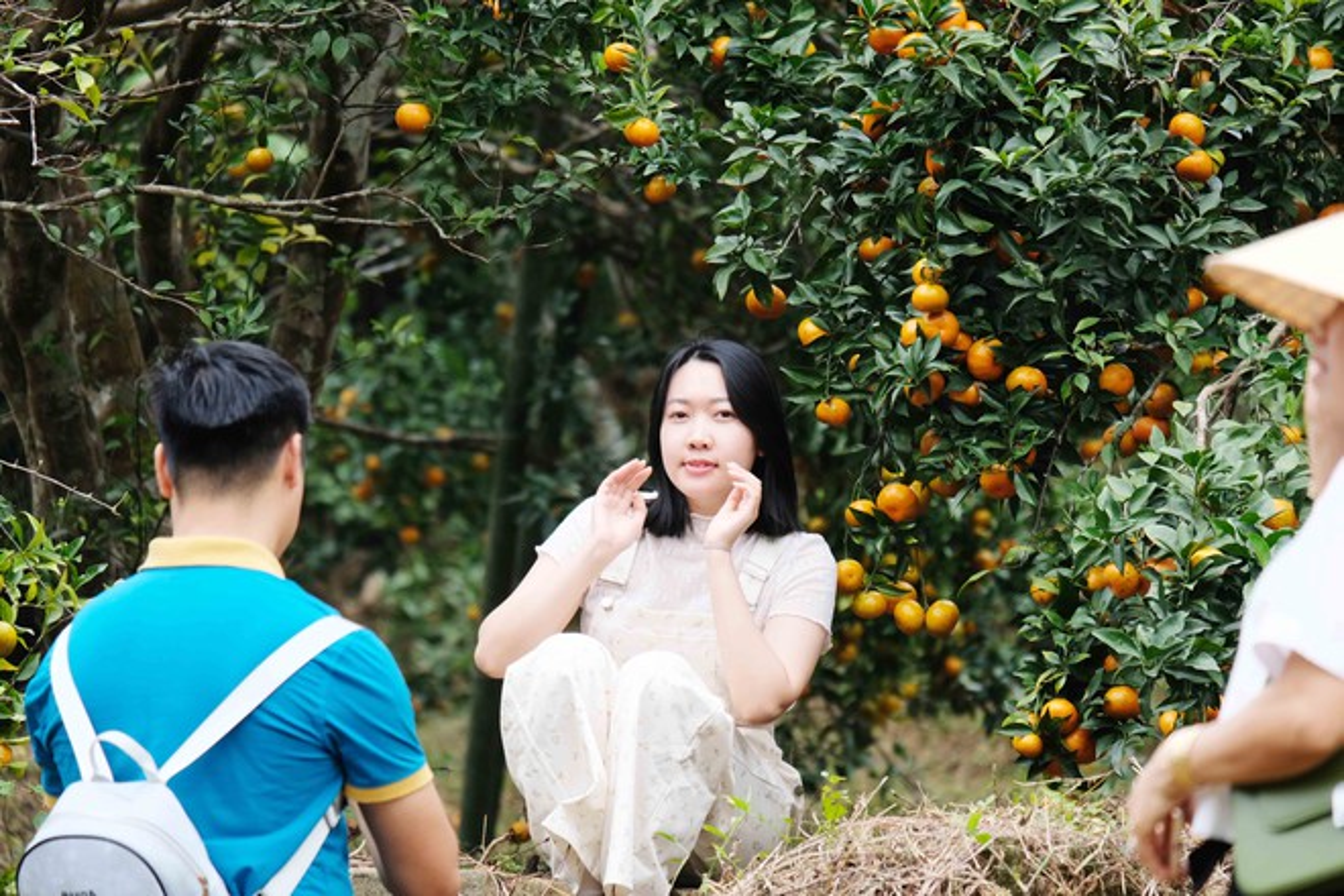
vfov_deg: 4.0
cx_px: 672
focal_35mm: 345
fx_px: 12879
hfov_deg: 6.0
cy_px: 448
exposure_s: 1/240
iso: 400
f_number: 6.7
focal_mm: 230
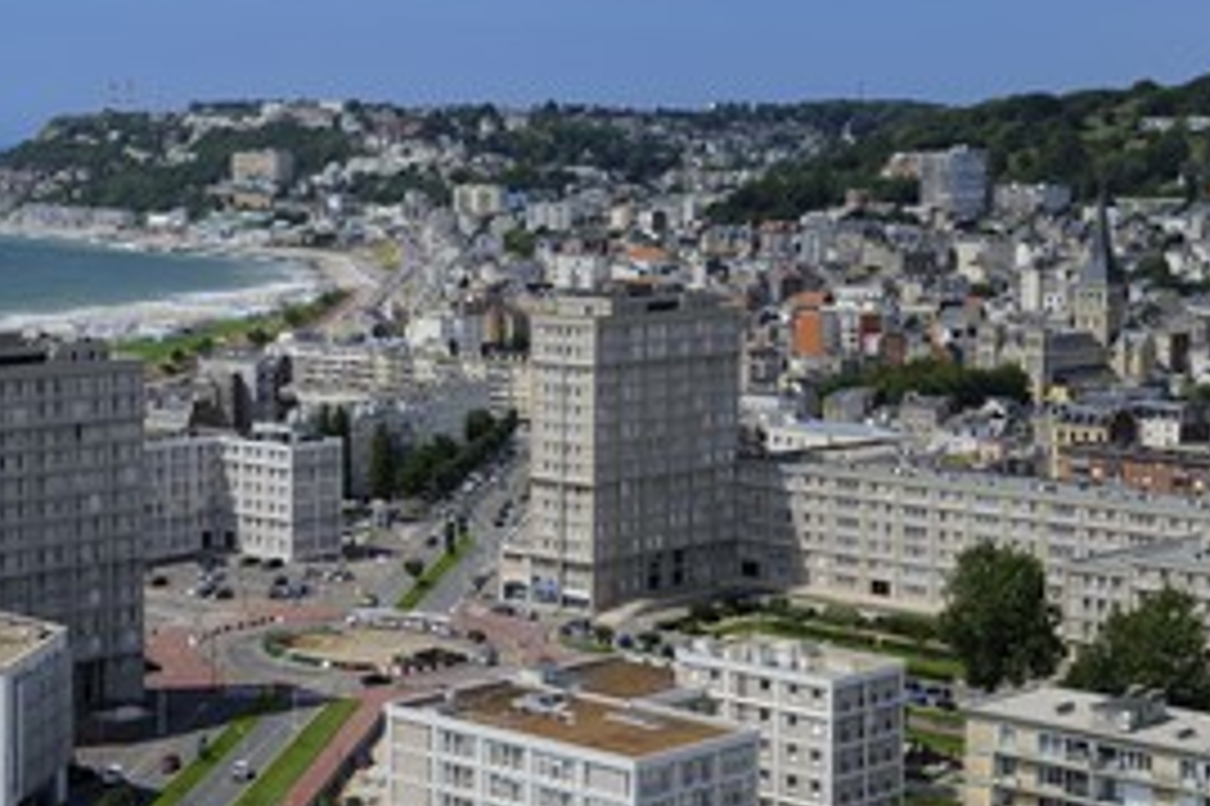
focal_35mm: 78
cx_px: 279
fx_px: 2620
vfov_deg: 17.5
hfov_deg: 25.6
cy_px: 347
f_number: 13
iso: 200
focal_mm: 50
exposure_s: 1/250
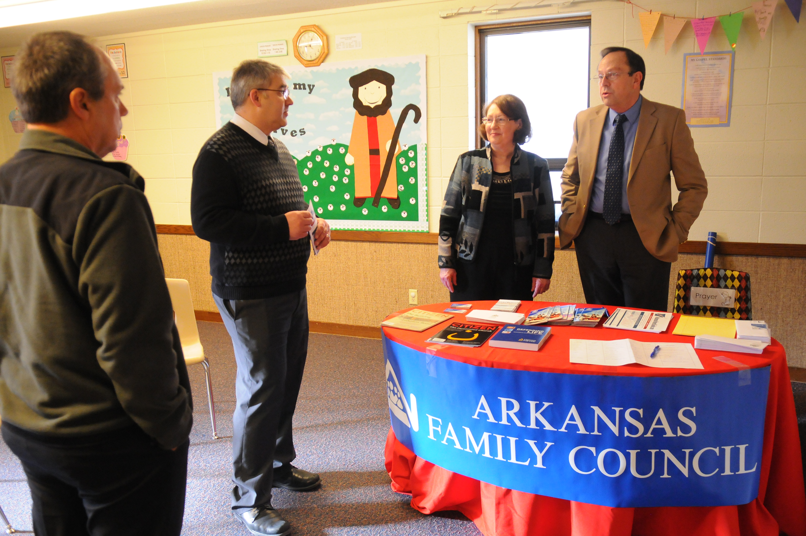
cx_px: 403
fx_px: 738
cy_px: 268
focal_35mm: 33
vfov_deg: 39.9
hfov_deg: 57.3
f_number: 4
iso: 1600
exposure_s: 1/90
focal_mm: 22
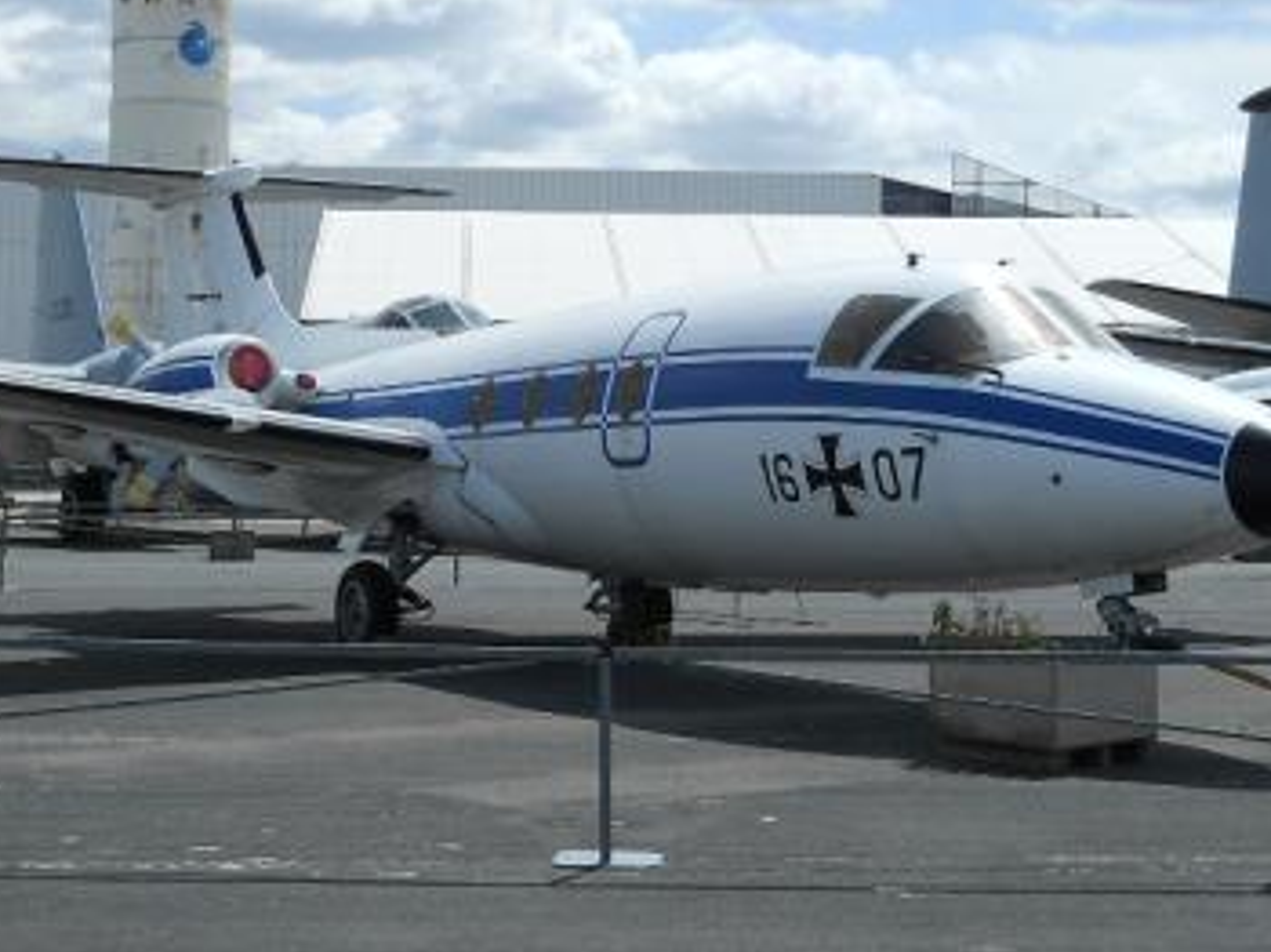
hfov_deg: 26.0
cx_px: 552
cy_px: 520
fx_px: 2752
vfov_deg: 19.6
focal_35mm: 75
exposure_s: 1/500
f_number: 5.5
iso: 80
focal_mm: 6.72
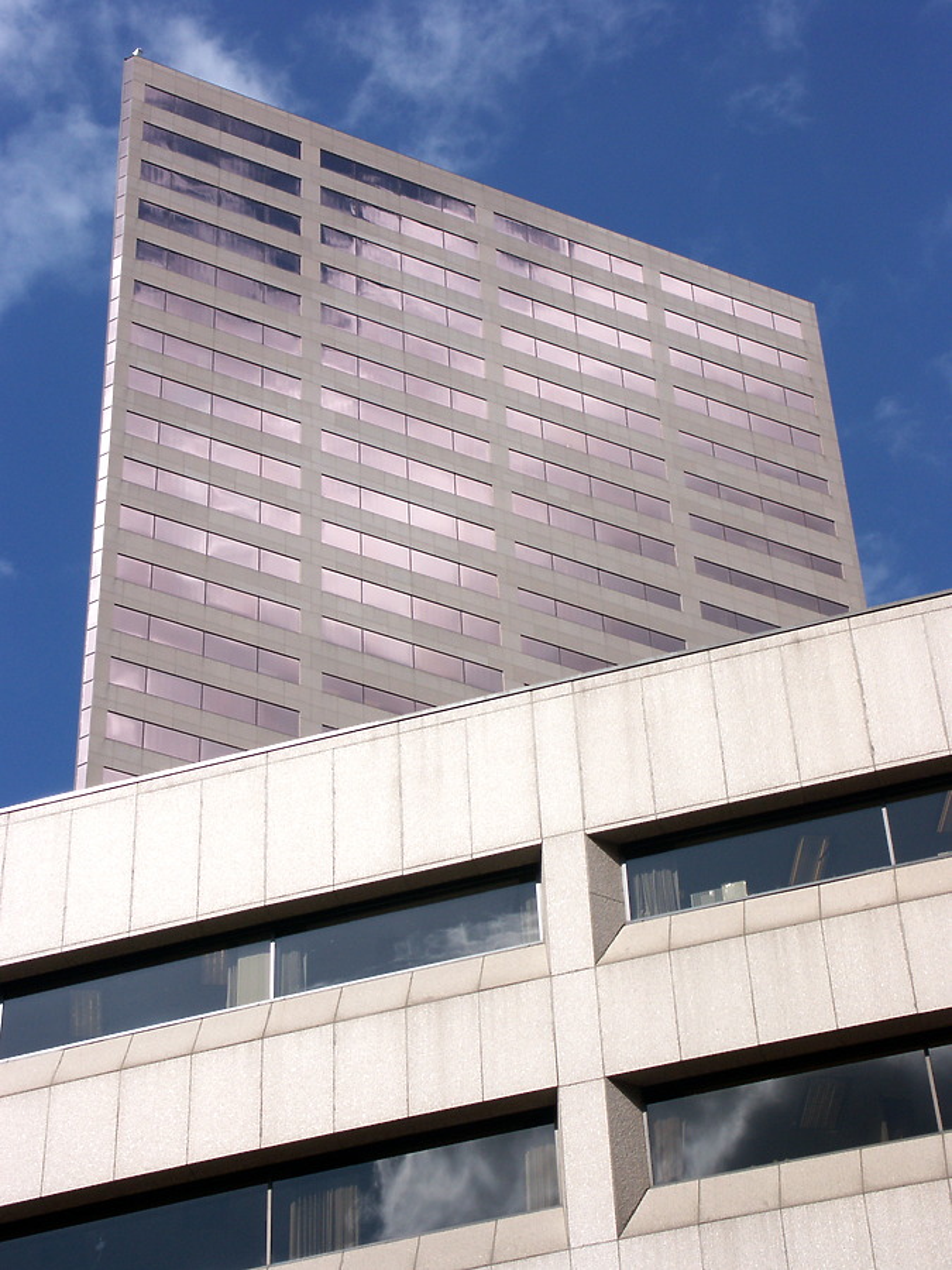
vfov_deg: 22.8
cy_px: 635
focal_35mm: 86
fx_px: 3154
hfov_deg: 17.2
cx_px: 476
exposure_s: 1/400
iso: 100
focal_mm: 21.4
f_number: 9
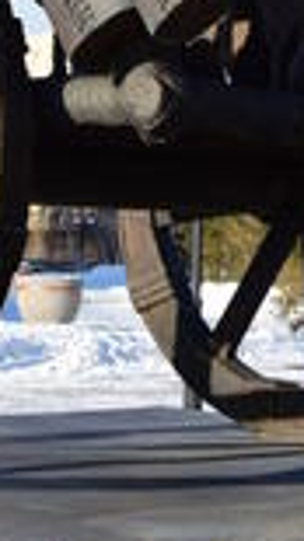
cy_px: -349
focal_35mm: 153
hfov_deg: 7.9
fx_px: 2196
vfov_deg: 13.0
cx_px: 131
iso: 100
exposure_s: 1/160
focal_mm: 26
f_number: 9
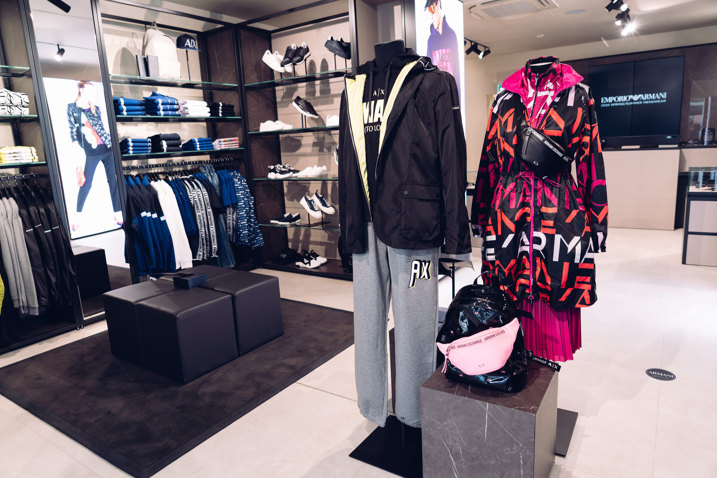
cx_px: 358
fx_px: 478
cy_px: 239
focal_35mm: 24
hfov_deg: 73.7
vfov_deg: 53.1
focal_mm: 24
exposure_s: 1/60
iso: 250
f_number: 4
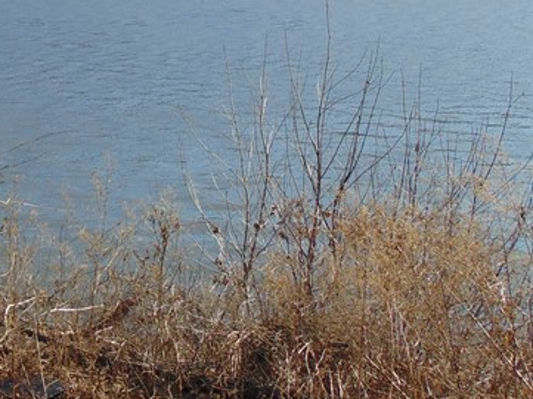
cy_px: 58
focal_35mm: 71
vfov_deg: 20.4
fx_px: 1092
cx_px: -6
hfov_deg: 26.0
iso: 80
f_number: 7.7
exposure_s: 1/200
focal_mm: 4.5
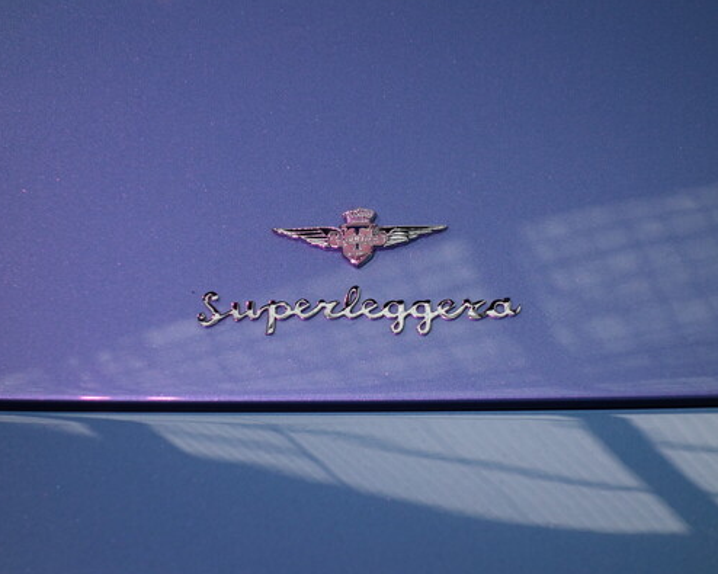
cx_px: 375
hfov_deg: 16.9
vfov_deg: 13.5
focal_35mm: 114
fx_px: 2422
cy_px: 286
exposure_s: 1/100
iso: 320
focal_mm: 37.1
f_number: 4.9
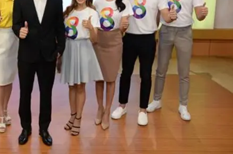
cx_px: 33
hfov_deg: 34.7
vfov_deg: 23.9
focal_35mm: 55
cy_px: 19
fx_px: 355
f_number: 5.6
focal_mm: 31
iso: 800
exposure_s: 1/100
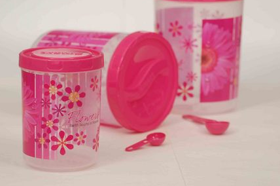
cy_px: 81
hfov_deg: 12.4
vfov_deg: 8.2
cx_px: 138
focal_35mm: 167
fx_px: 1294
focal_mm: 95
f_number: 4.2
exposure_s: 1/60
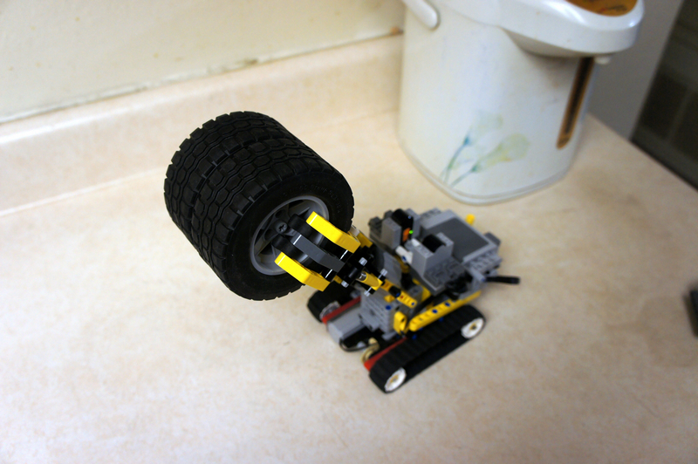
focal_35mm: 30
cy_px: 232
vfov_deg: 43.5
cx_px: 349
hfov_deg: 62.0
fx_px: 581
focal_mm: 20
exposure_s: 1/30
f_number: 4
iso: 500
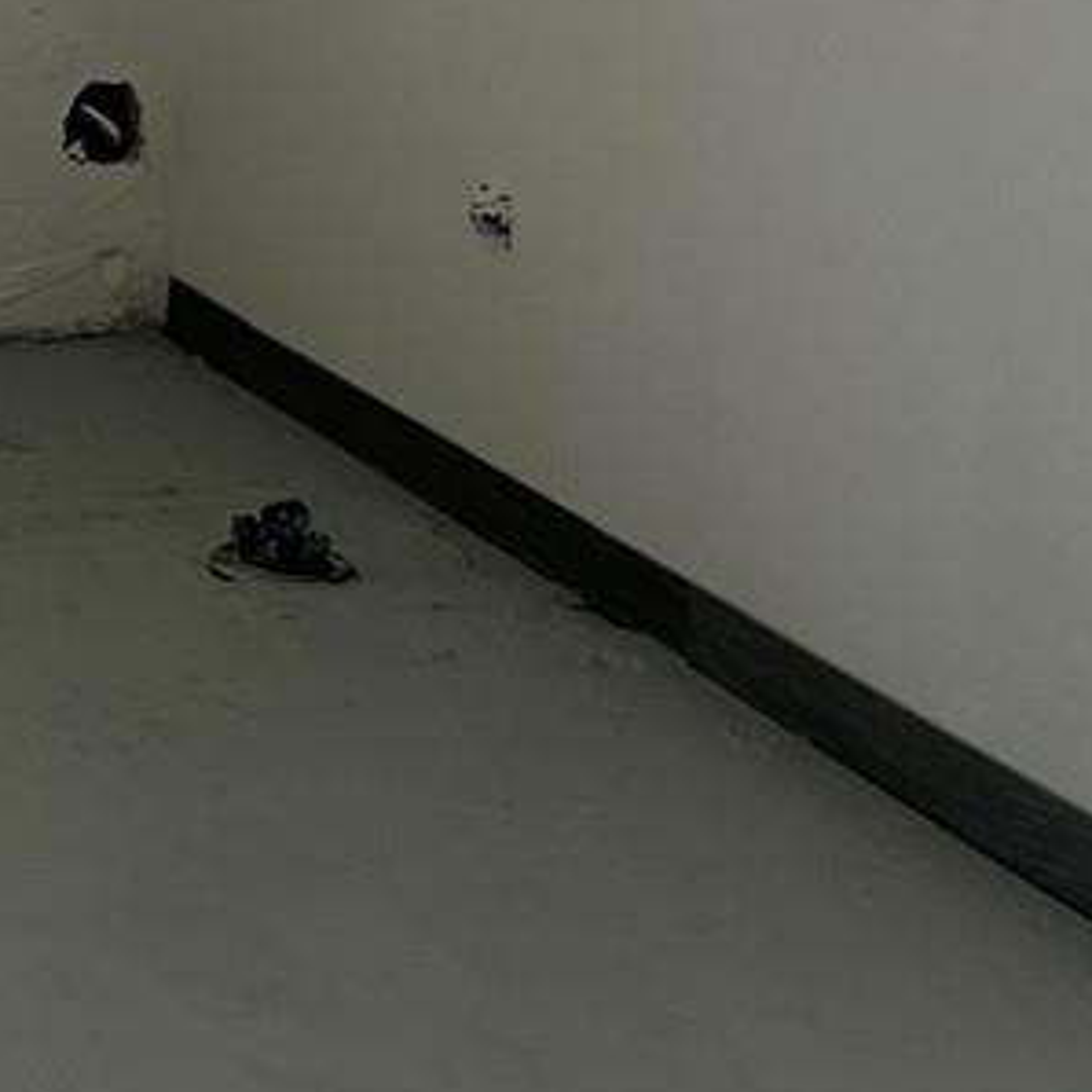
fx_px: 4069
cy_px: -231
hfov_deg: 13.6
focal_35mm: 114
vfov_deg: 14.8
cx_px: -887
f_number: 1.78
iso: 80
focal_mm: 6.86
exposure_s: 1/347
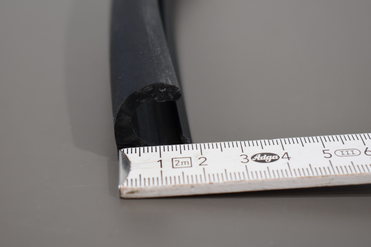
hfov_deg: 29.2
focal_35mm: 69
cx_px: 186
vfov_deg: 19.7
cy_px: 124
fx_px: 711
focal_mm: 46
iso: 500
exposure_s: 1/60
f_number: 5.6
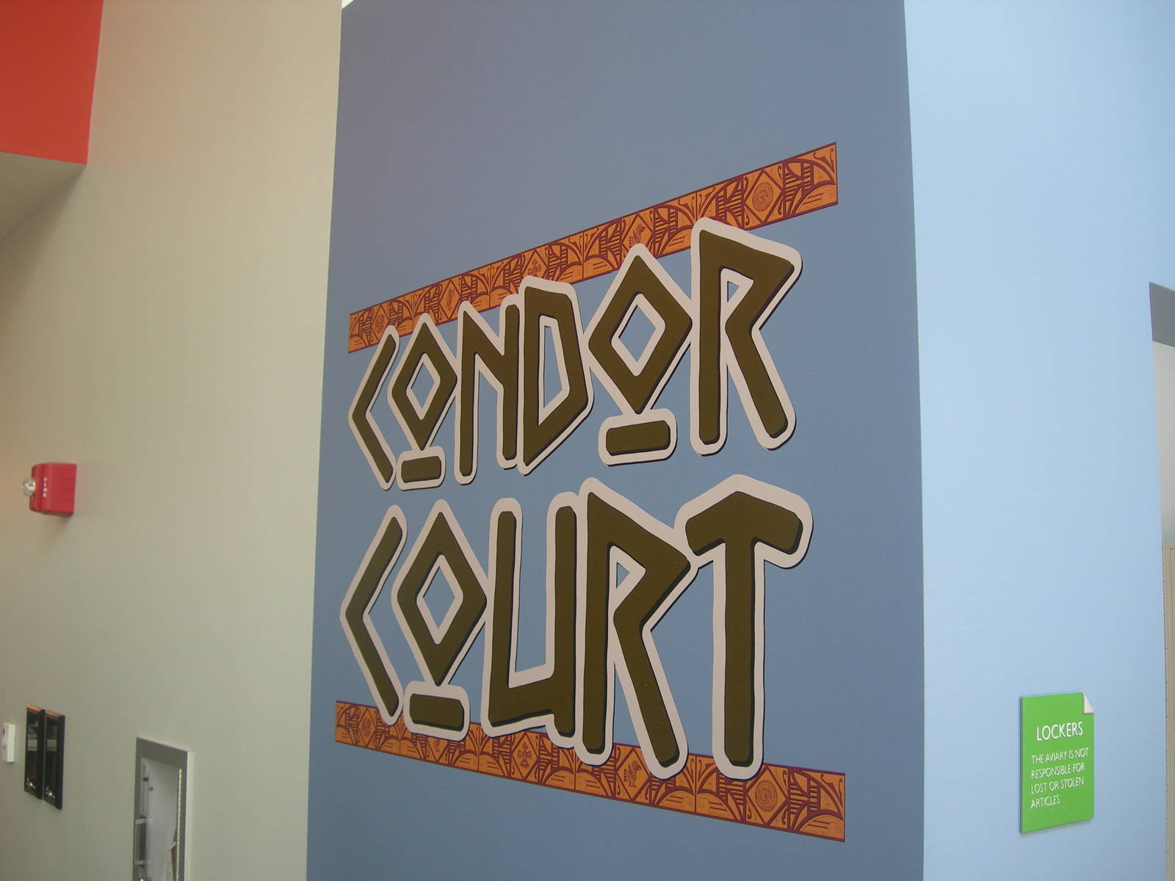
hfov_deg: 49.0
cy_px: 440
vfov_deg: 37.7
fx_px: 1290
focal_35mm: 38
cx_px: 588
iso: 50
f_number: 2.8
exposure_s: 1/53.8
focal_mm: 7.8
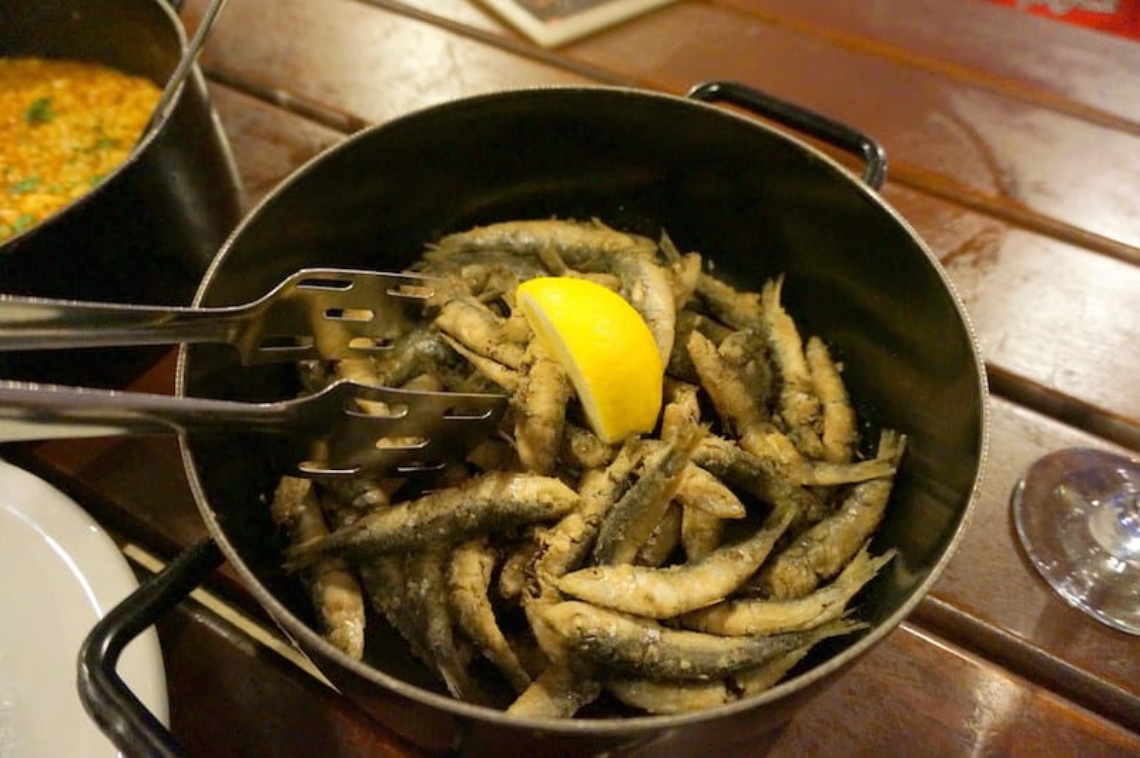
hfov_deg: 73.8
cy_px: 379
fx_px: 759
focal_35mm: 24
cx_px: 570
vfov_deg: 53.1
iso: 3200
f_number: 3.5
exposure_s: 1/20
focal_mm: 16
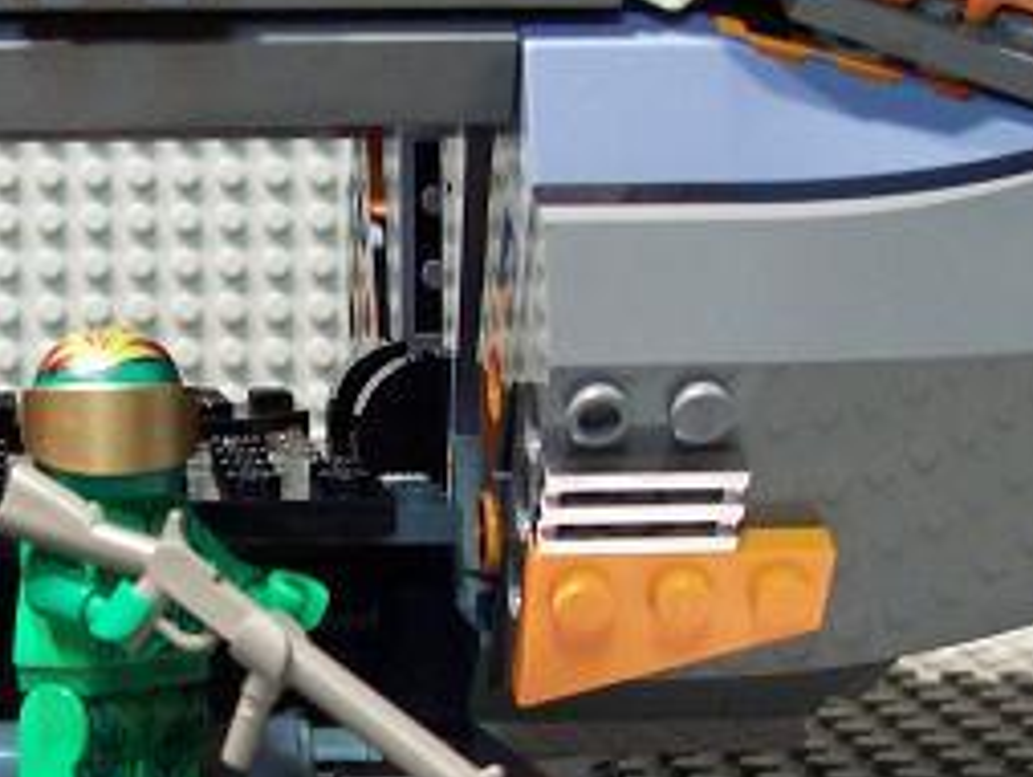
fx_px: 2599
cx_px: 136
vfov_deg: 17.0
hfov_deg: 22.0
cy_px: 462
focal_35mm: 87
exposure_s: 1/10.6
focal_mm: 6
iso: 160
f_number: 2.7
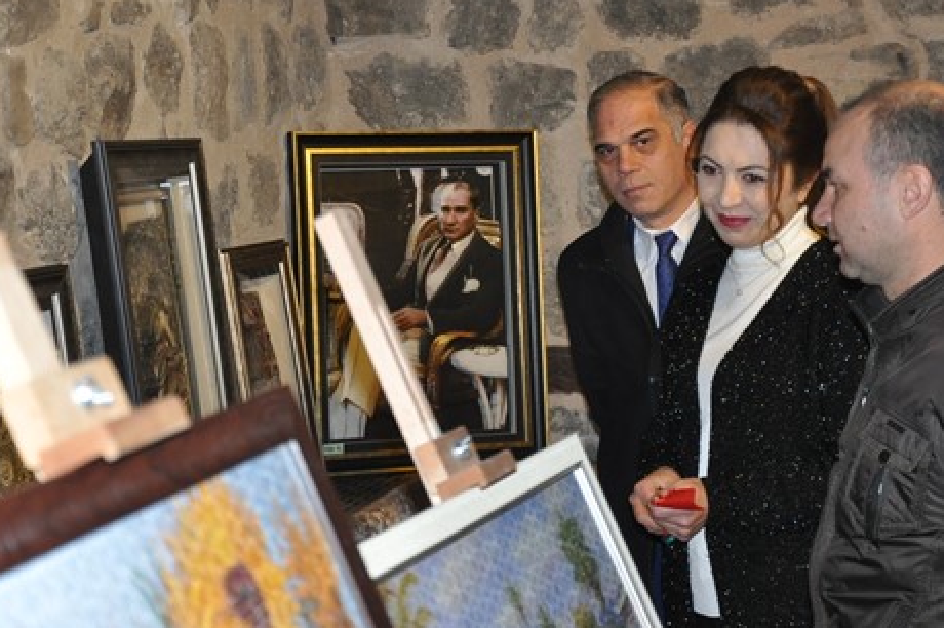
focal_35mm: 89
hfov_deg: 22.9
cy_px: 259
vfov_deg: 15.3
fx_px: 2332
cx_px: 447
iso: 800
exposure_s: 1/60
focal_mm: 42
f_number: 4.8
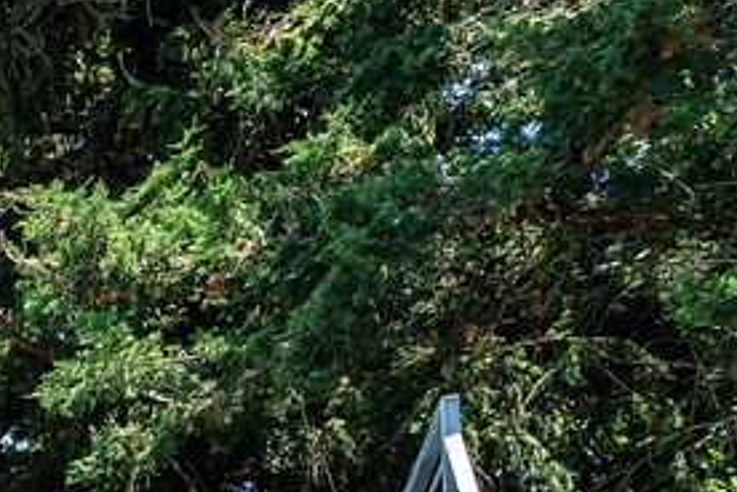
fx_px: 2129
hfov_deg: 10.7
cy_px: 1338
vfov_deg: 10.5
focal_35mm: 104
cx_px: -1613
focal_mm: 14
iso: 125
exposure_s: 1/500
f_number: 6.3
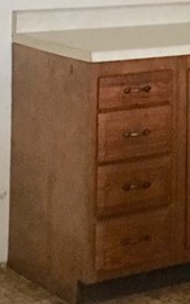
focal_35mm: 135
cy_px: -119
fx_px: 1116
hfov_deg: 9.6
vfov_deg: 14.6
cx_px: 210
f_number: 2.2
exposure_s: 1/15
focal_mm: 4.15
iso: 500
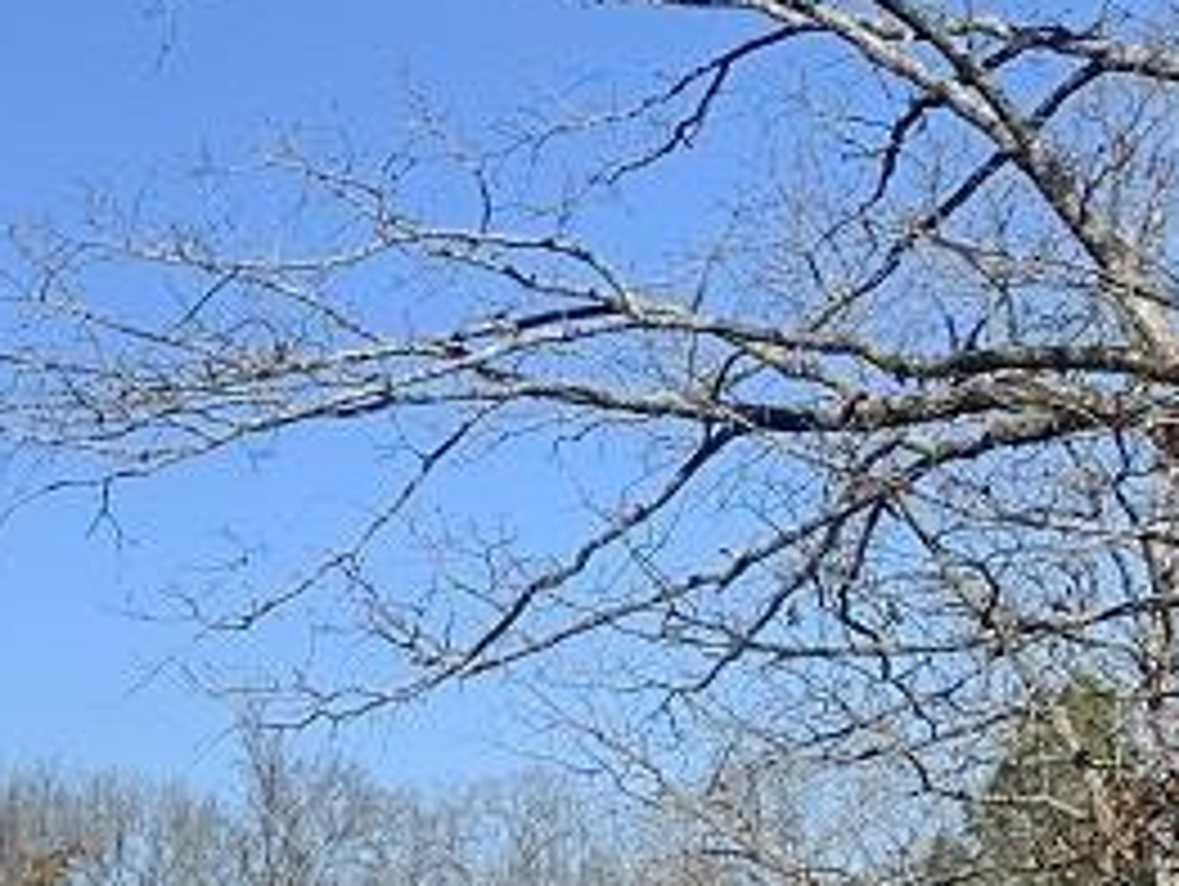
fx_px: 4091
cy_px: 1511
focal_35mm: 120
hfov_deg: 14.6
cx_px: -864
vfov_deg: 11.6
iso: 25
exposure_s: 1/1560
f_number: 1.8
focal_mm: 4.25
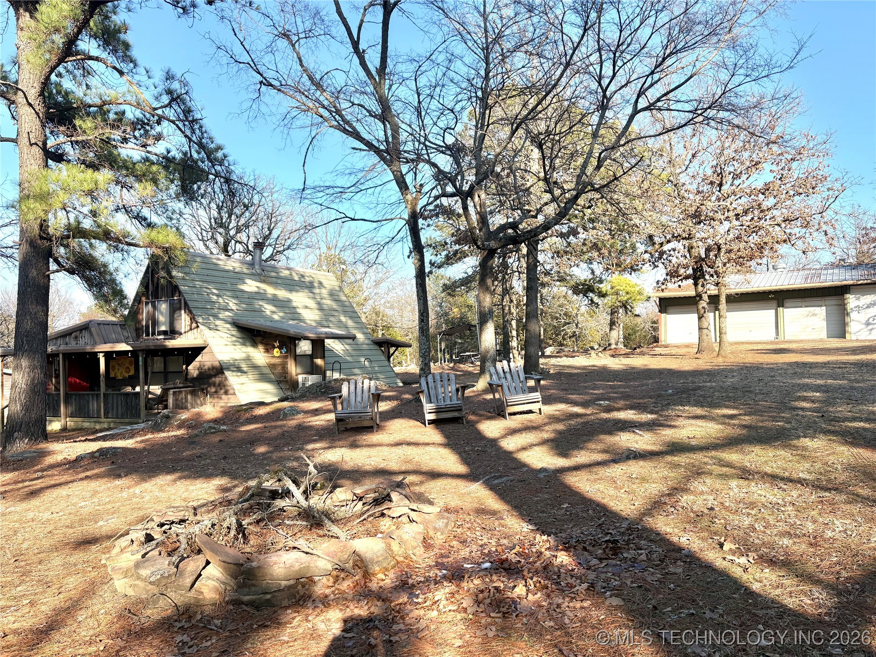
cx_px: 438
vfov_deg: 53.1
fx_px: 658
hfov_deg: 67.3
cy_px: 328
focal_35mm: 26
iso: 50
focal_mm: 5.96
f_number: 1.6
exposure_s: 1/1393
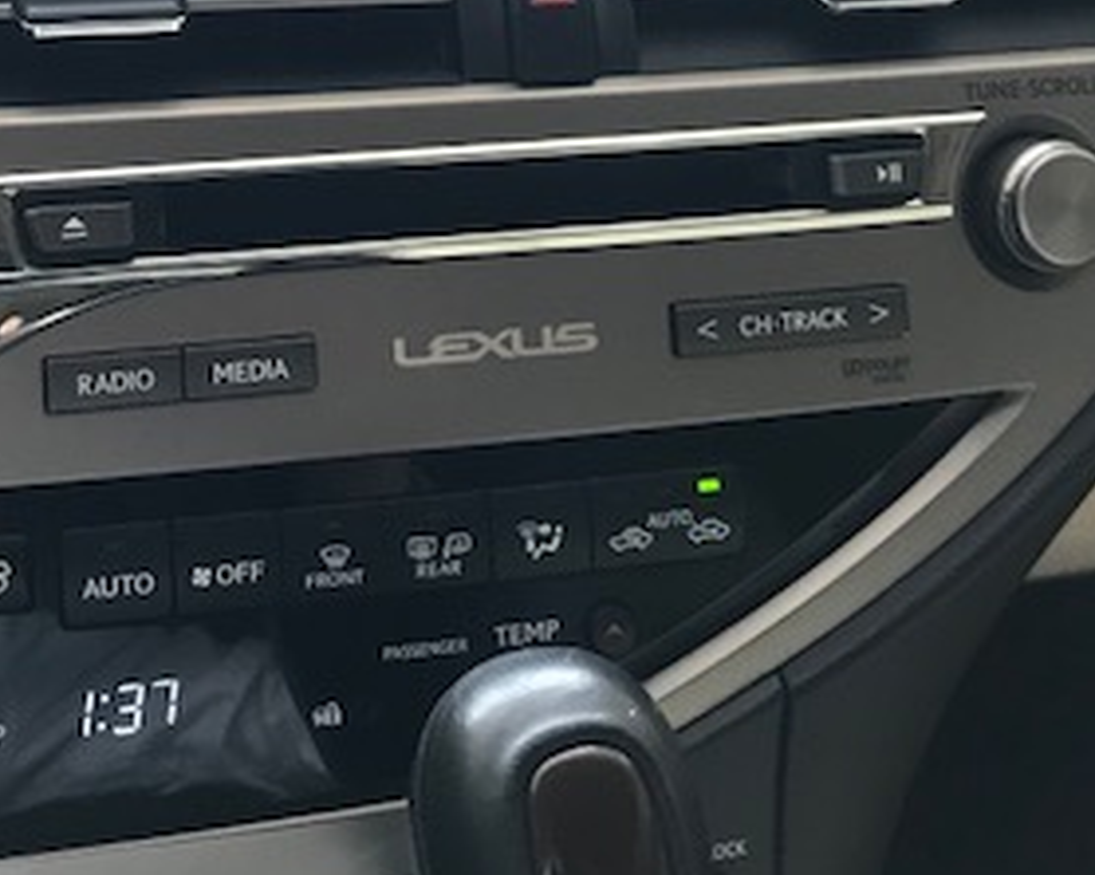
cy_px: 39
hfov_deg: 29.8
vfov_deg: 23.4
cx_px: 347
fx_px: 2040
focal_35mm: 63
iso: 40
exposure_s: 1/33
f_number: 1.8
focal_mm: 3.99
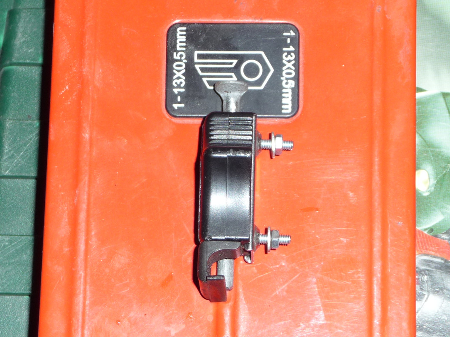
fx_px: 1677
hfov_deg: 15.3
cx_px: 225
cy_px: 168
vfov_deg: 11.5
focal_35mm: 129
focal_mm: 13.1
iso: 100
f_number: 4.6
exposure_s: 1/40
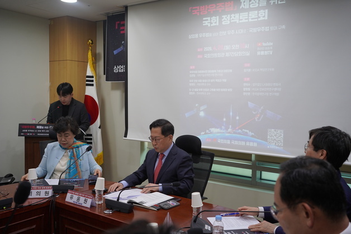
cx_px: 176
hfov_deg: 54.4
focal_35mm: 35
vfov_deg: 37.9
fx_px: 341
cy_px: 117
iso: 500
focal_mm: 35
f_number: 4
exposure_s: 1/160
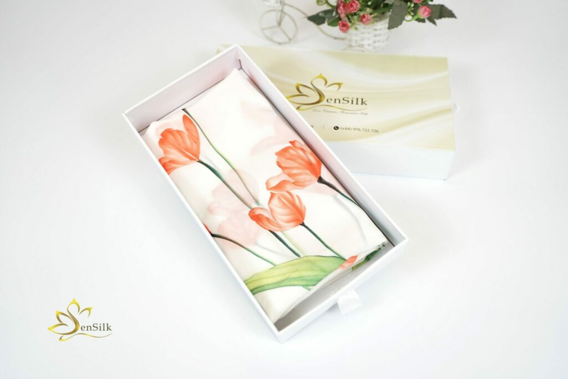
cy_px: 190
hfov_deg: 55.8
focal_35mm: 34
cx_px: 284
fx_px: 536
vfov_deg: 38.9
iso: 400
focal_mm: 34
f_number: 2.8
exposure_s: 1/400
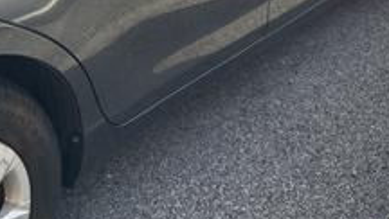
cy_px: -79
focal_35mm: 66
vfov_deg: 17.1
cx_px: 189
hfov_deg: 31.9
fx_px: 681
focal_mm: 5.96
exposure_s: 1/781
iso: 50
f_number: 1.6
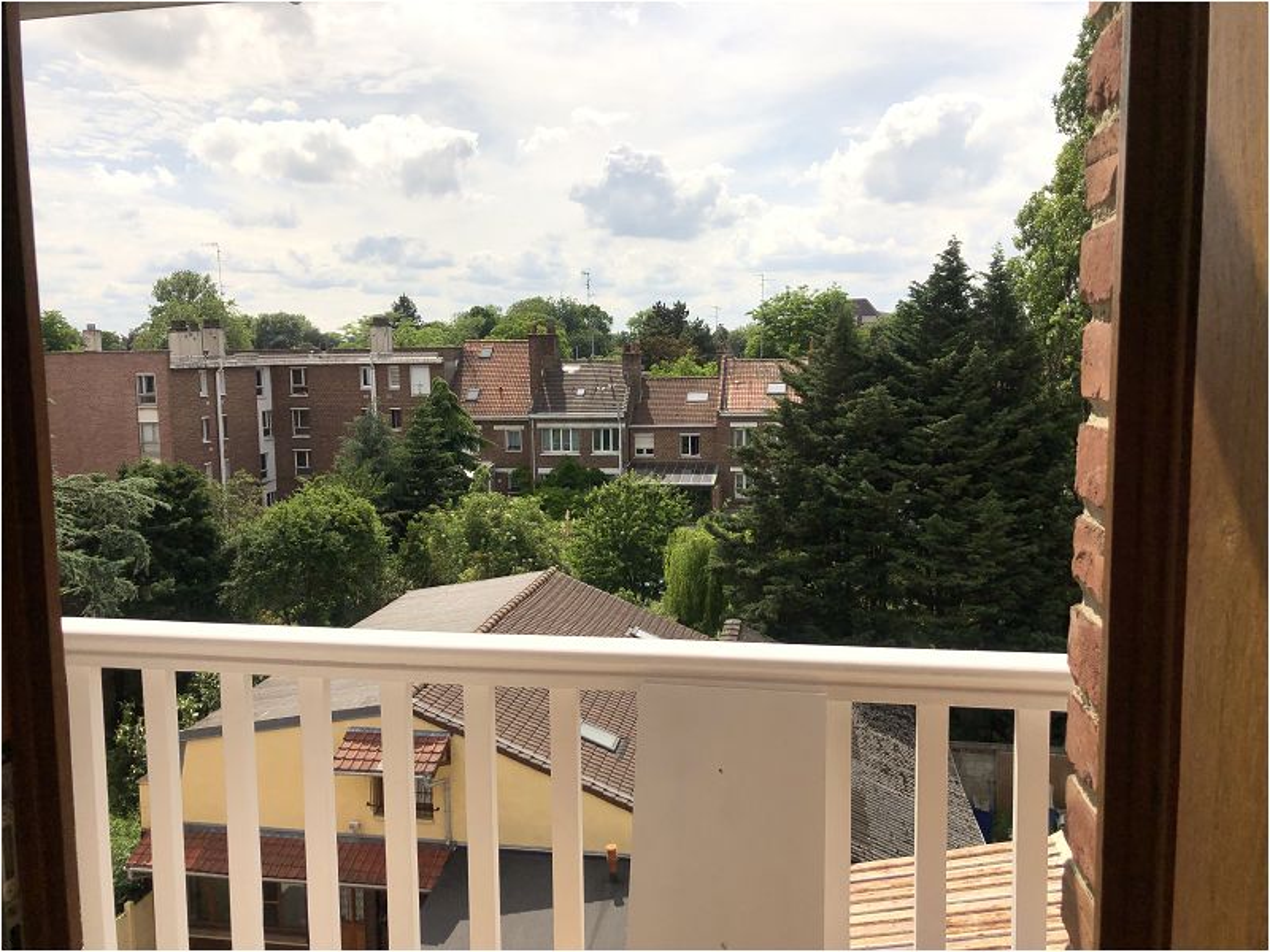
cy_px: 476
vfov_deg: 49.7
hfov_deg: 63.4
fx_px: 1027
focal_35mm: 28
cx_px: 635
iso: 20
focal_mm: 3.99
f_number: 1.8
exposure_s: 1/6024
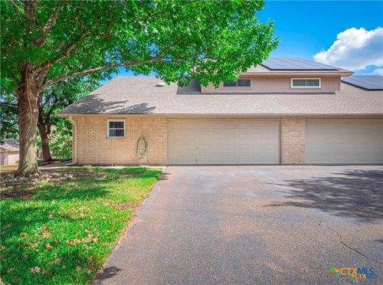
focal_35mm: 22
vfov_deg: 60.8
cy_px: 142
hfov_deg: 76.5
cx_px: 192
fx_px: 243
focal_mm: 11
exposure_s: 1/200
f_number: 8
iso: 200
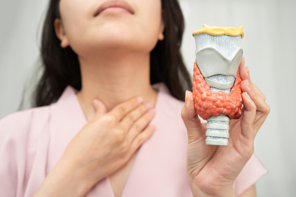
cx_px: 148
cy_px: 98
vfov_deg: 27.0
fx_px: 411
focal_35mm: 50
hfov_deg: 39.6
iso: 400
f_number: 4
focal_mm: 50
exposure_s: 1/80
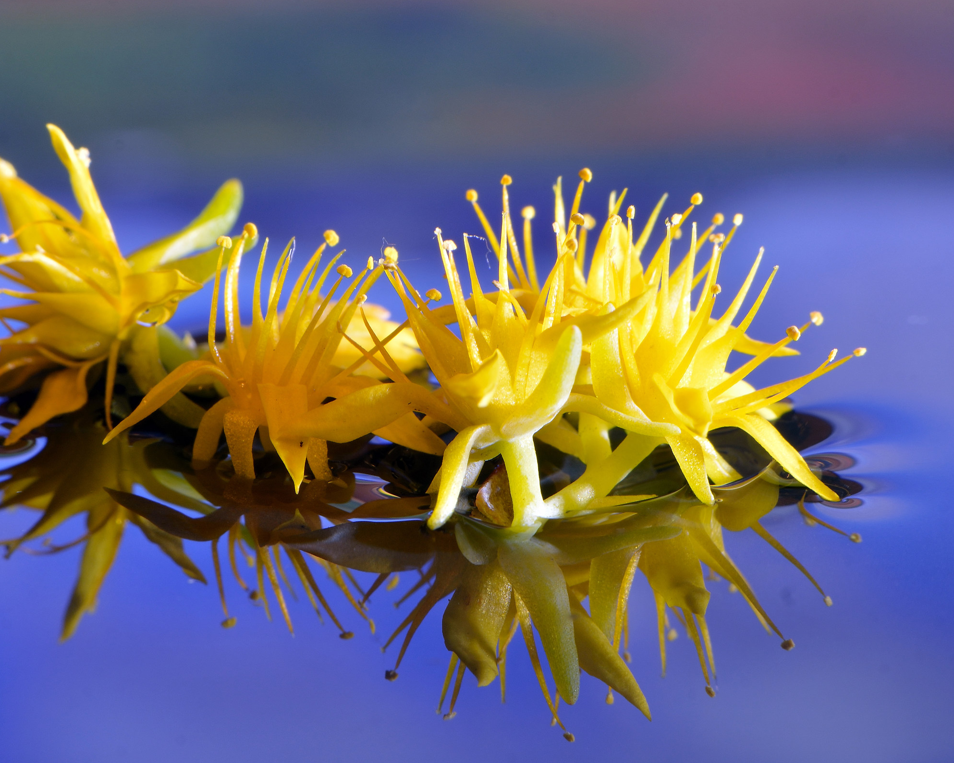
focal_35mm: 145
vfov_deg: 10.7
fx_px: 4082
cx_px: 388
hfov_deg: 13.3
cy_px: 382
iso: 100
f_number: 14
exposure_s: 1.6
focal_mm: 85
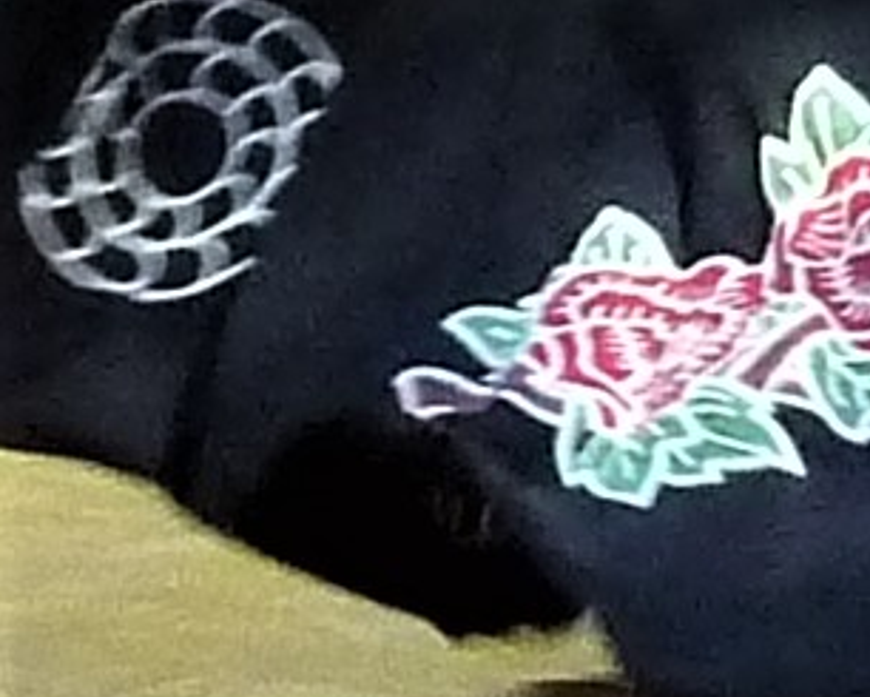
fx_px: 10097
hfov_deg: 4.7
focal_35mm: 392
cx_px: 2601
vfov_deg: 3.9
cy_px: -351
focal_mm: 6.1
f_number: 3.6
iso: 500
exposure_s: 1/125
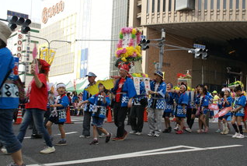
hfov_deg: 40.1
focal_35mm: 49
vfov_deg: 27.6
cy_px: 88
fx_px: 337
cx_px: 149
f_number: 10
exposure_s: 1/60
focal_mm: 26
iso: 100
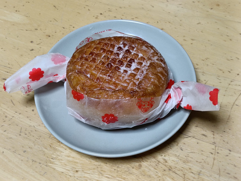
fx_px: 362
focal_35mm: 52
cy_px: 90
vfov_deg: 28.0
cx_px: 120
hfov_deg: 36.8
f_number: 1.7
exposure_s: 1/60
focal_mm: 4.7
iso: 200
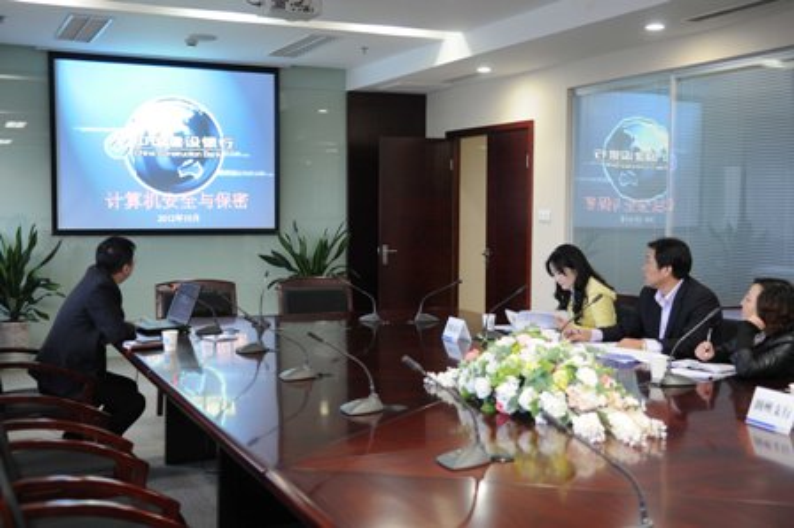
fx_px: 992
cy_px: 264
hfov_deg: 43.6
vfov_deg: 29.8
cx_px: 397
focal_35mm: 45
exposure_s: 1/20
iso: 640
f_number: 2.8
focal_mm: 30
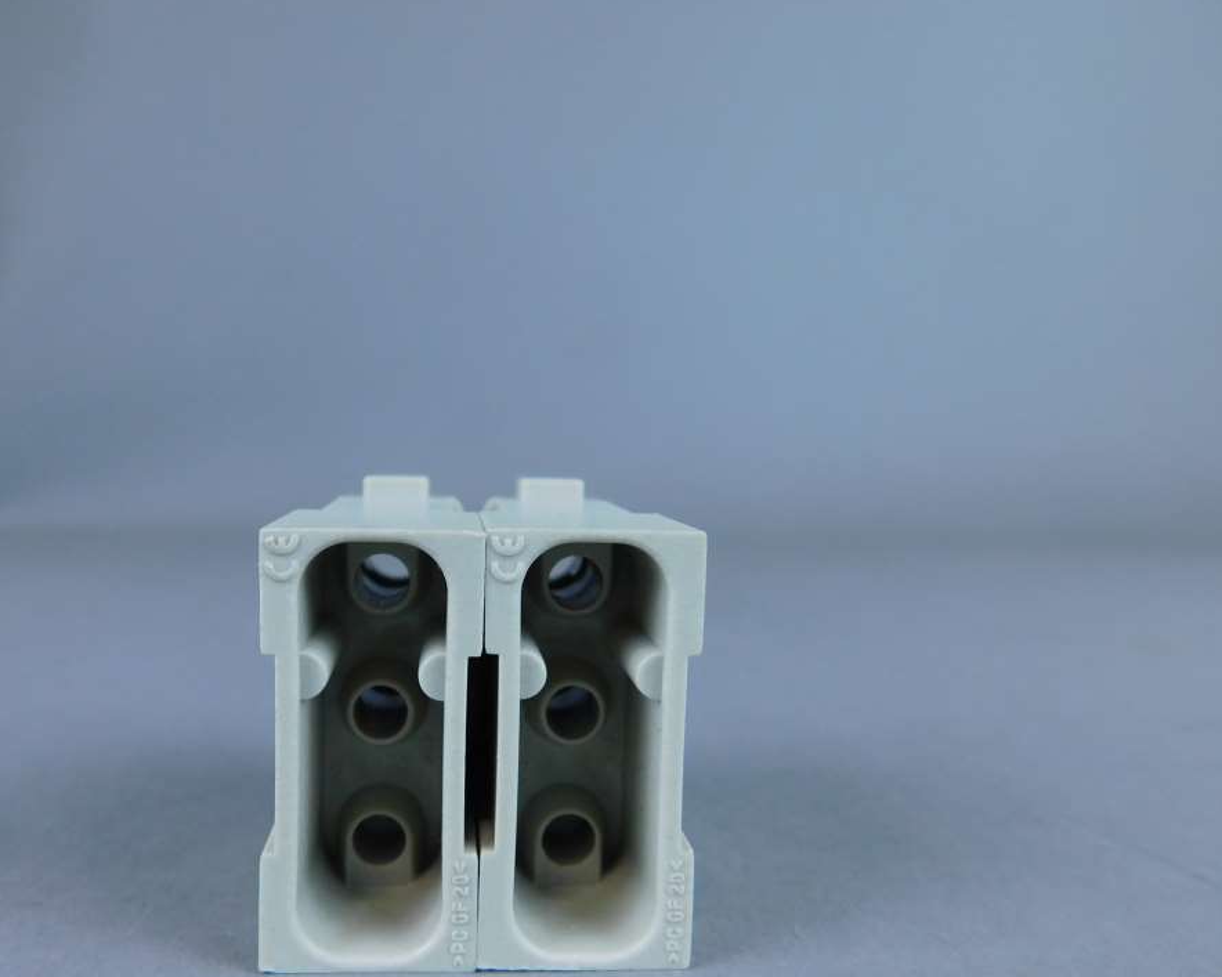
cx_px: 500
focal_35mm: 29
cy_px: 518
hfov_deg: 60.0
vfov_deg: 49.9
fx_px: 1049
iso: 125
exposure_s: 1/50
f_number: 3
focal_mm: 4
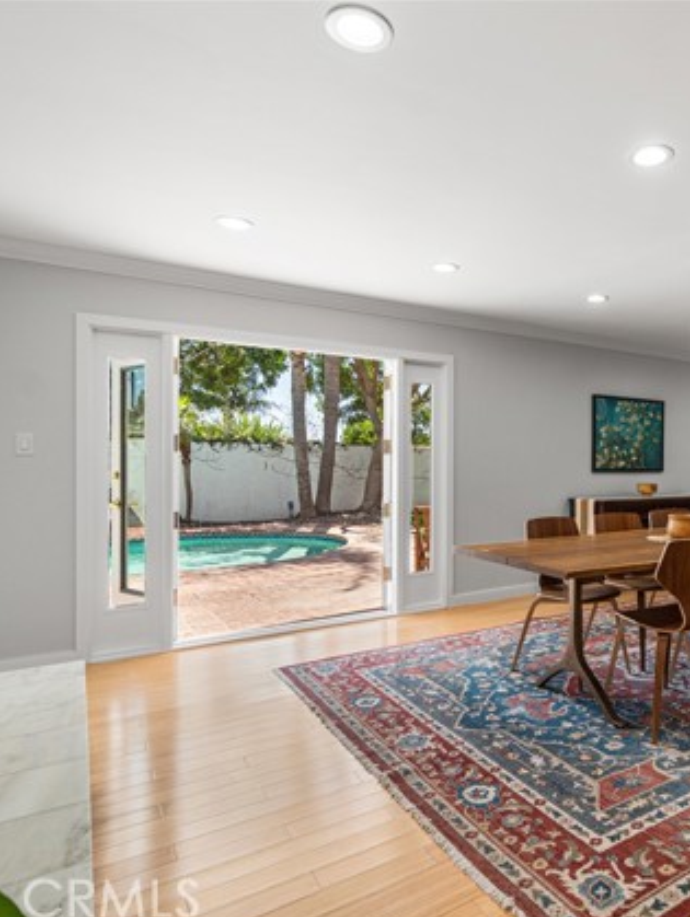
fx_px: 584
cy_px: 464
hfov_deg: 56.4
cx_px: 559
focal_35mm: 22
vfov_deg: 76.3
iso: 320
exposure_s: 1/40
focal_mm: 10
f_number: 7.1
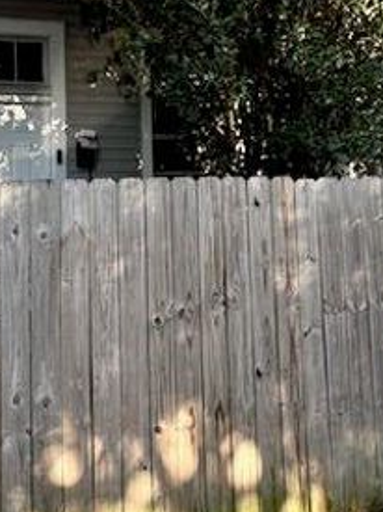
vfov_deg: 30.2
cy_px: 128
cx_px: 273
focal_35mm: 63
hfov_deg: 23.1
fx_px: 930
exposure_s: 1/409
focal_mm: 5.96
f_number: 1.6
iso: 64
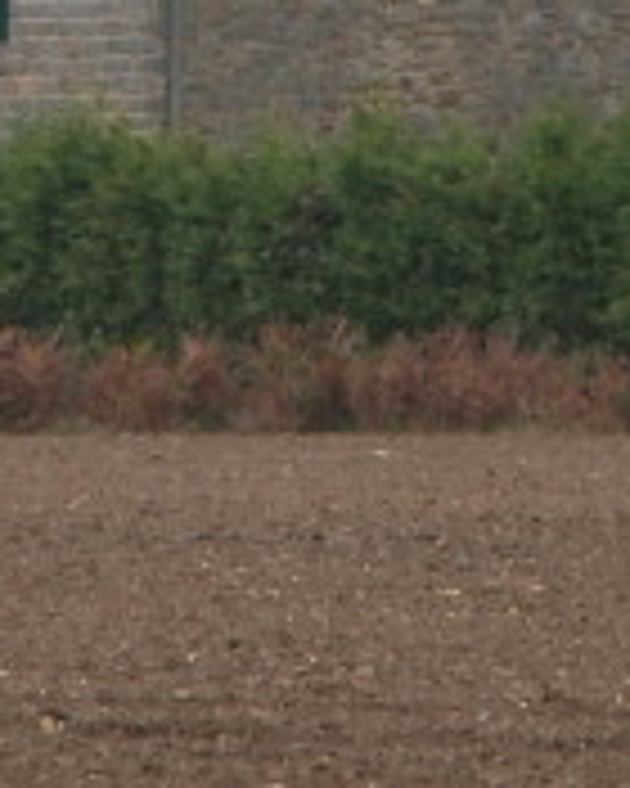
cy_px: -108
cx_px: -63
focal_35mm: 1068
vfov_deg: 1.8
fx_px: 24892
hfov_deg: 1.4
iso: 100
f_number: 4.2
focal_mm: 71.2
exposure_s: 1/179
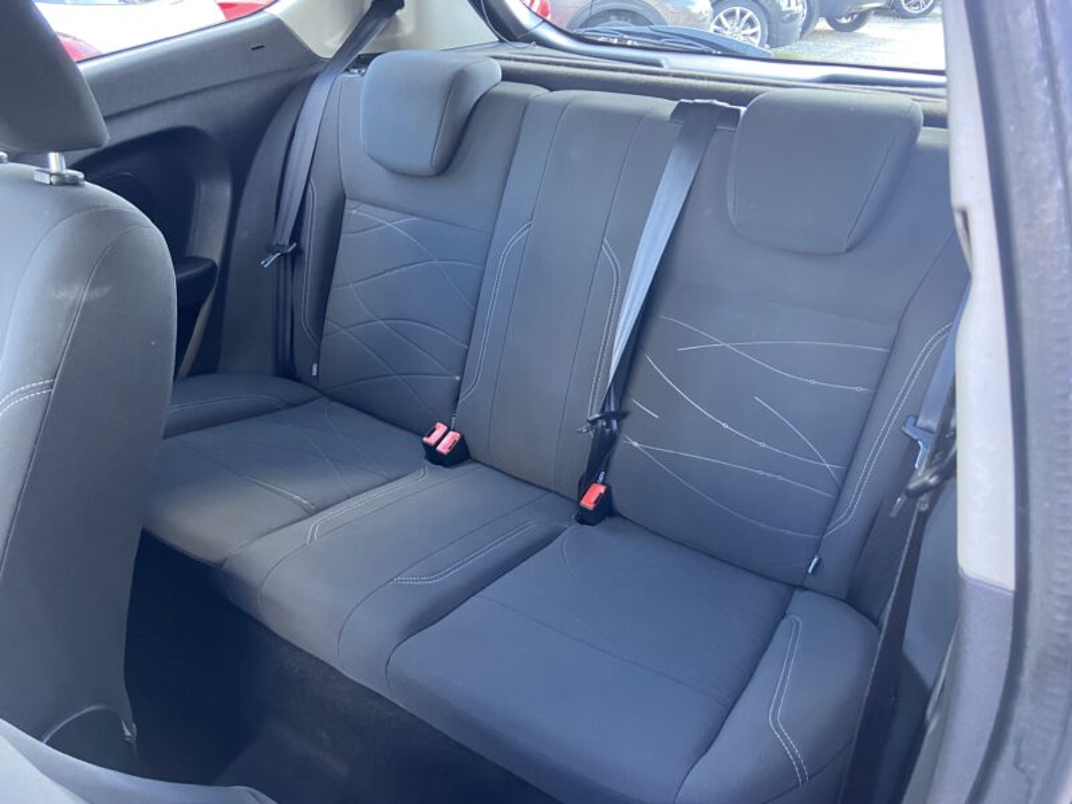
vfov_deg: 53.1
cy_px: 402
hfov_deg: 67.3
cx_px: 536
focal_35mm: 26
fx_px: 805
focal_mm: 4.25
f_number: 1.8
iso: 250
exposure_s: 1/60
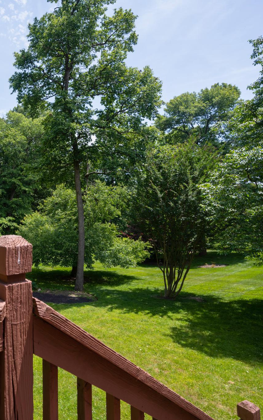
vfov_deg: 77.1
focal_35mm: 23
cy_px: 210
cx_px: 14
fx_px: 264
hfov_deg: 46.4
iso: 200
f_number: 7.1
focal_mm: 15
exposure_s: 1/320
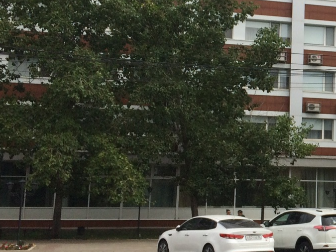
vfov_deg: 16.7
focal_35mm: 88
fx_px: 854
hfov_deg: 20.1
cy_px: 58
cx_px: 457
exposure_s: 1/2740
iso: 32
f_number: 2.2
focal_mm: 4.15
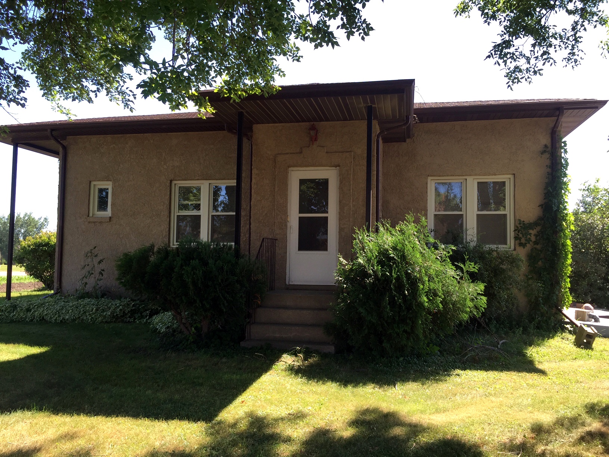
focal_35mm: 29
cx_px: 304
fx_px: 510
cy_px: 228
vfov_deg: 48.2
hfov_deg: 61.7
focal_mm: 4.15
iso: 32
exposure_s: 1/344
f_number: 2.2
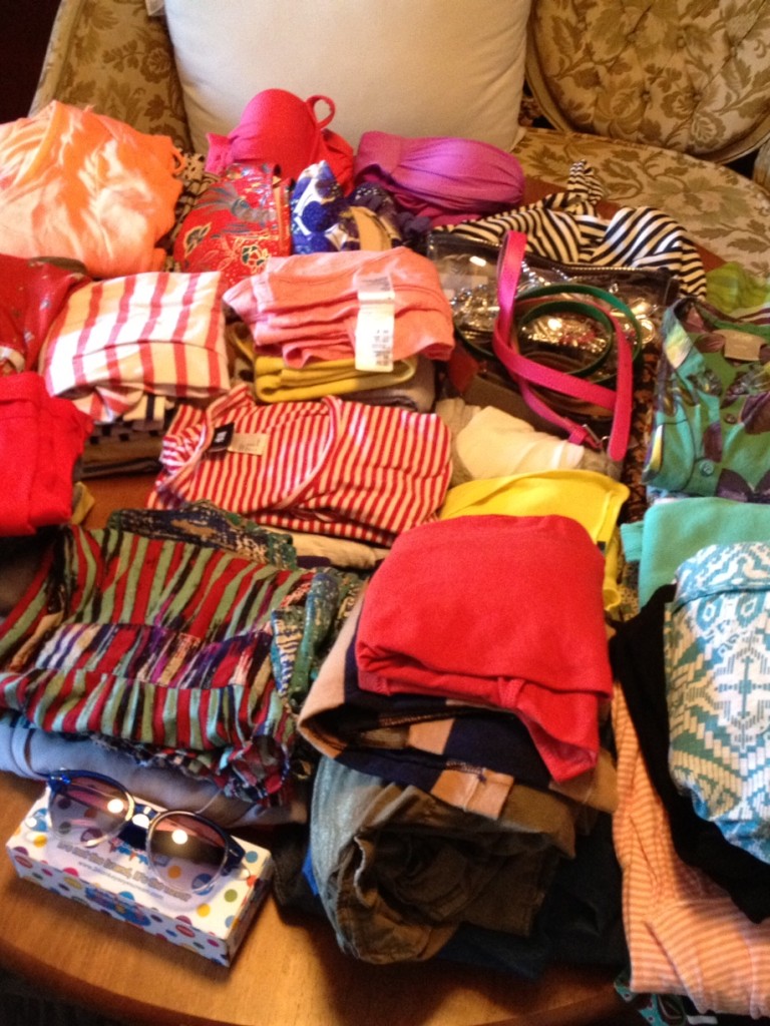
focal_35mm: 35
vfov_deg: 52.6
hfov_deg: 40.7
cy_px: 513
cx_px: 385
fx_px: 1038
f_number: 2.4
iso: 400
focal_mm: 4.28
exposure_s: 1/17
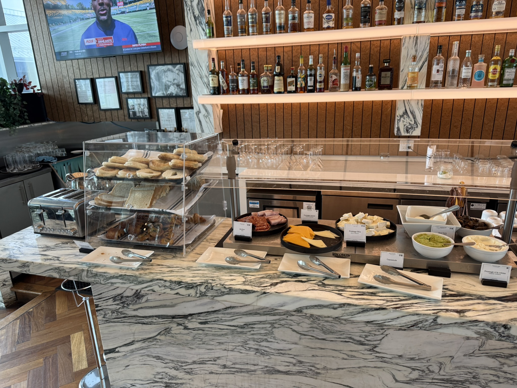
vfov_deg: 56.8
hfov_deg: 71.6
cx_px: 258
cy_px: 194
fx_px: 358
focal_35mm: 24
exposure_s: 1/118
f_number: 1.78
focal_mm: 6.76
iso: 160
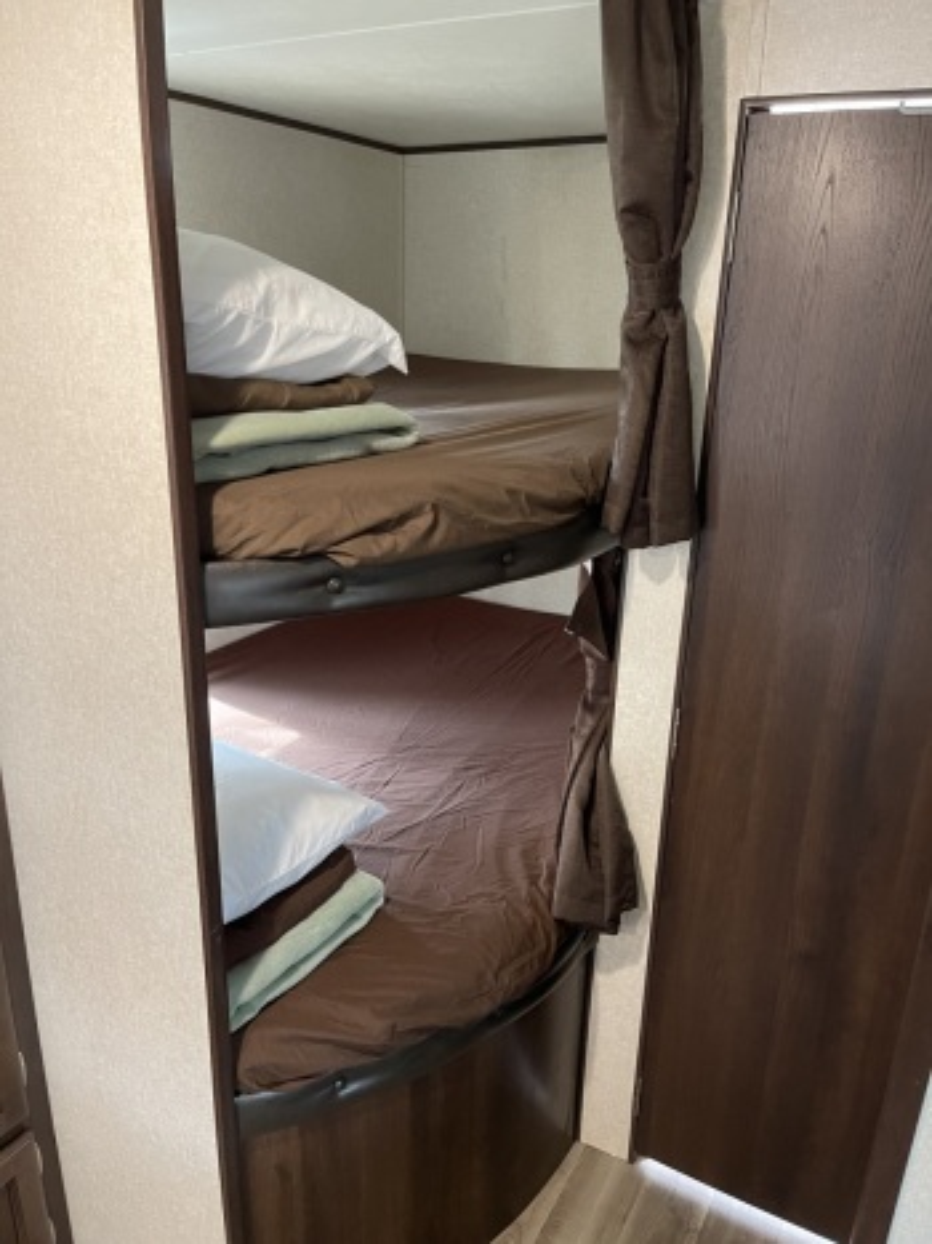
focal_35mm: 26
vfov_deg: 67.3
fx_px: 934
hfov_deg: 53.0
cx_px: 466
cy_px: 622
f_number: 1.6
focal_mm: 5.1
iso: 640
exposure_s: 1/39
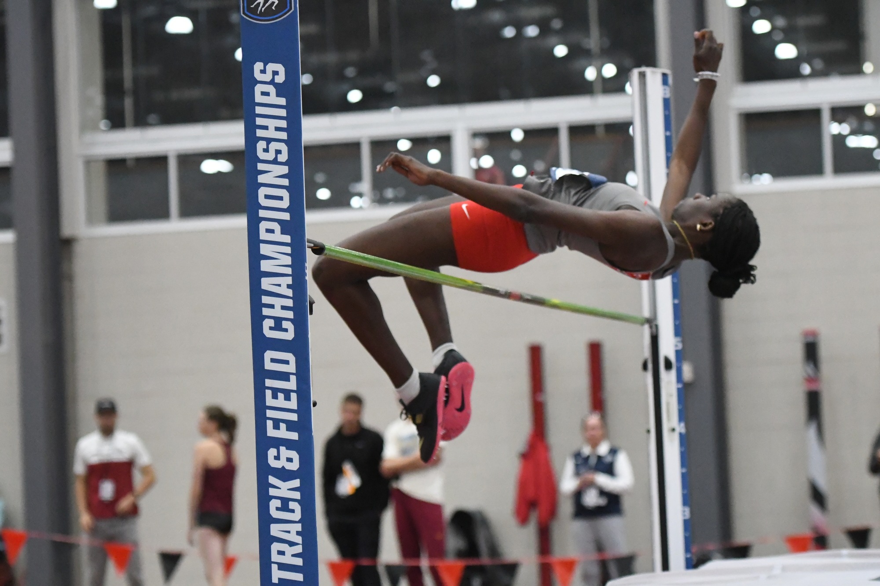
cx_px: 440
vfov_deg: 10.2
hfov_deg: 15.2
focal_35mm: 135
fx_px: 3299
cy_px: 293
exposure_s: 1/2000
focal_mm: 90
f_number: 2.8
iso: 12800
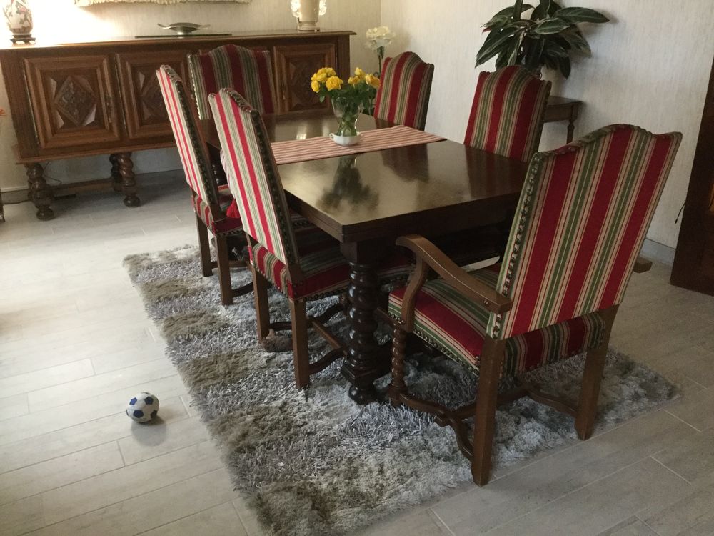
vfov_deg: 45.4
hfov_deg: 58.4
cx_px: 357
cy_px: 268
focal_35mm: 31
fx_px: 639
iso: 200
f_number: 2.4
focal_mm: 3.3
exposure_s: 1/25
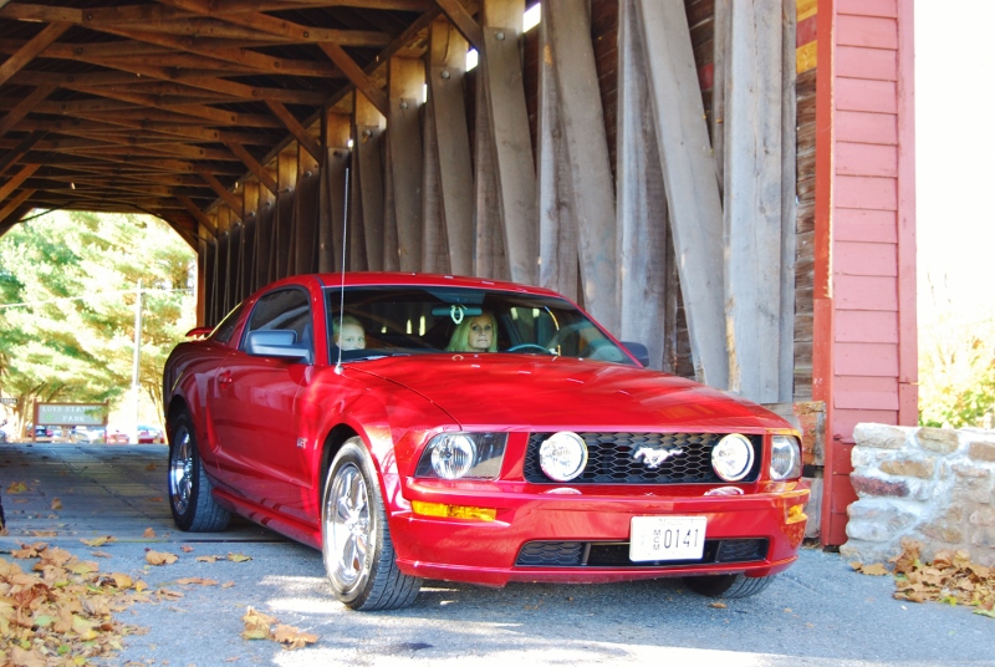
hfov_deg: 33.4
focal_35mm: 60
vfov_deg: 22.7
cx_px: 498
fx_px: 1661
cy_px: 334
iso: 200
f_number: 5
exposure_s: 1/30
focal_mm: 40
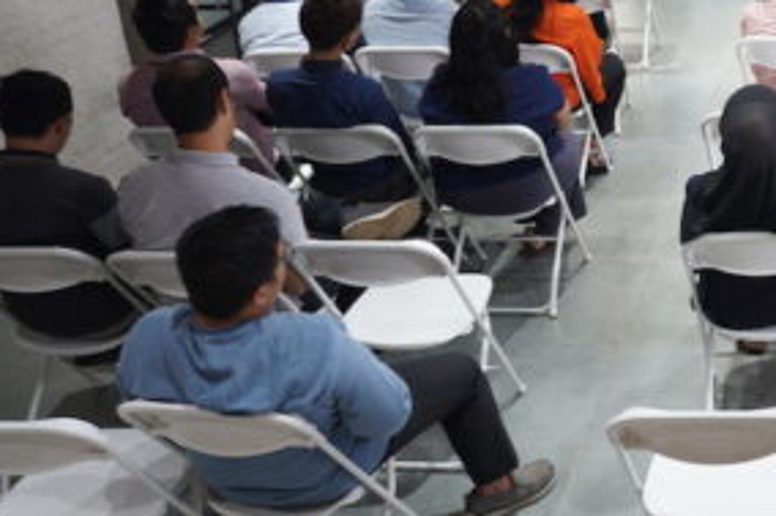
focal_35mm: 55
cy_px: 105
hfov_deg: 32.0
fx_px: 1185
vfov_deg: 24.2
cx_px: 855
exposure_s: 1/10
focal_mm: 16
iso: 200
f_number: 3.5
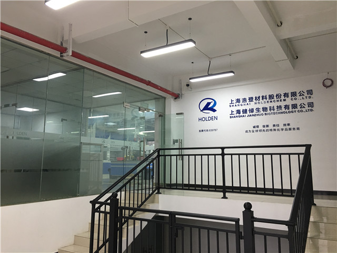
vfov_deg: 48.2
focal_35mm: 29
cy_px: 126
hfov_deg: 61.7
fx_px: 282
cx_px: 168
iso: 40
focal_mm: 4.15
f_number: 2.2
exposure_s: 1/17
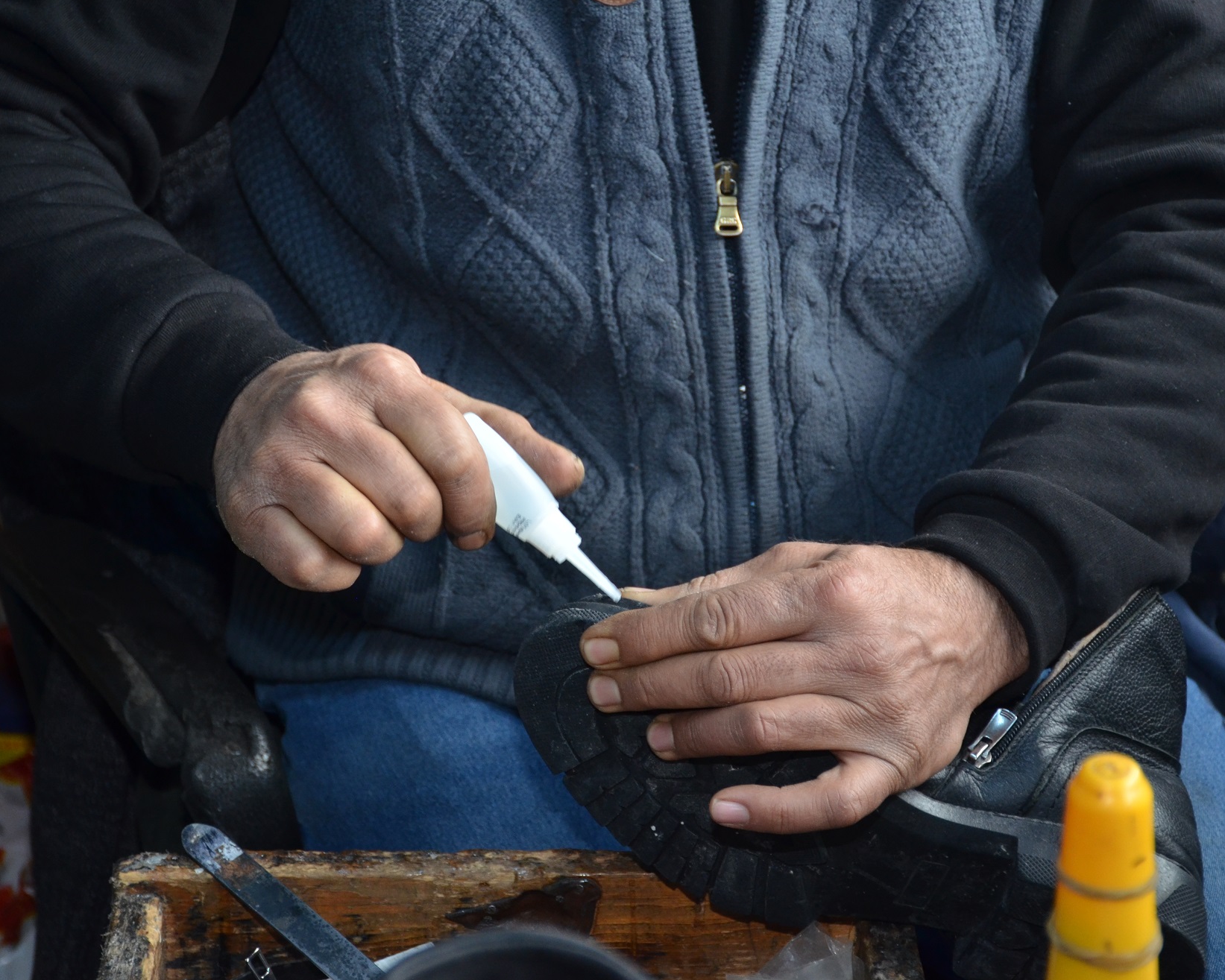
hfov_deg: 18.1
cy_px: 489
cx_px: 578
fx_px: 3844
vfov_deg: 14.5
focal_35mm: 106
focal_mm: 62
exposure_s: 1/60
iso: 800
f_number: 5
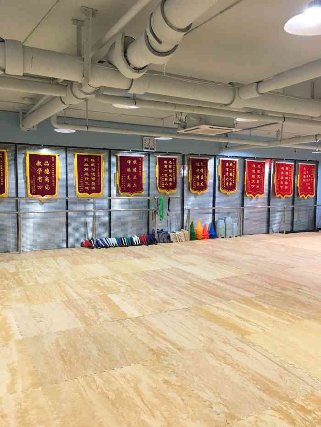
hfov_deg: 48.2
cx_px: 160
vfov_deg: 61.7
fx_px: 358
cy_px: 214
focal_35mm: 29
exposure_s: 1/33
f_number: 2.2
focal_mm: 4.15
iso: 64
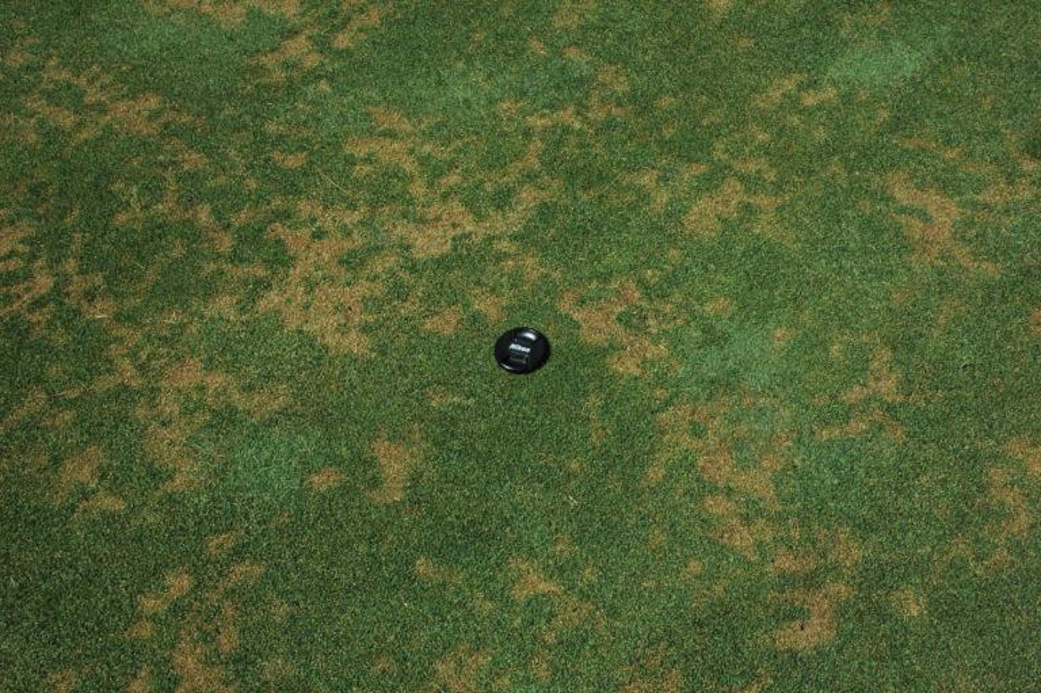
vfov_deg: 28.9
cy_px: 346
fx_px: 1344
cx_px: 520
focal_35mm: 46
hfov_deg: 42.3
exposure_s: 1/800
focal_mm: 31
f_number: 14
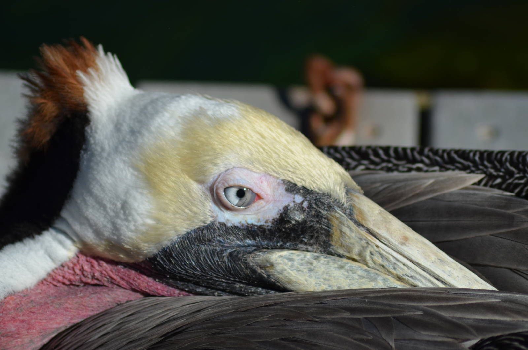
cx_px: 264
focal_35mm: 360
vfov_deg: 3.8
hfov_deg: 5.7
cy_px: 175
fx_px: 5269
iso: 200
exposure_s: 1/2000
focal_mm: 240
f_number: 5.6
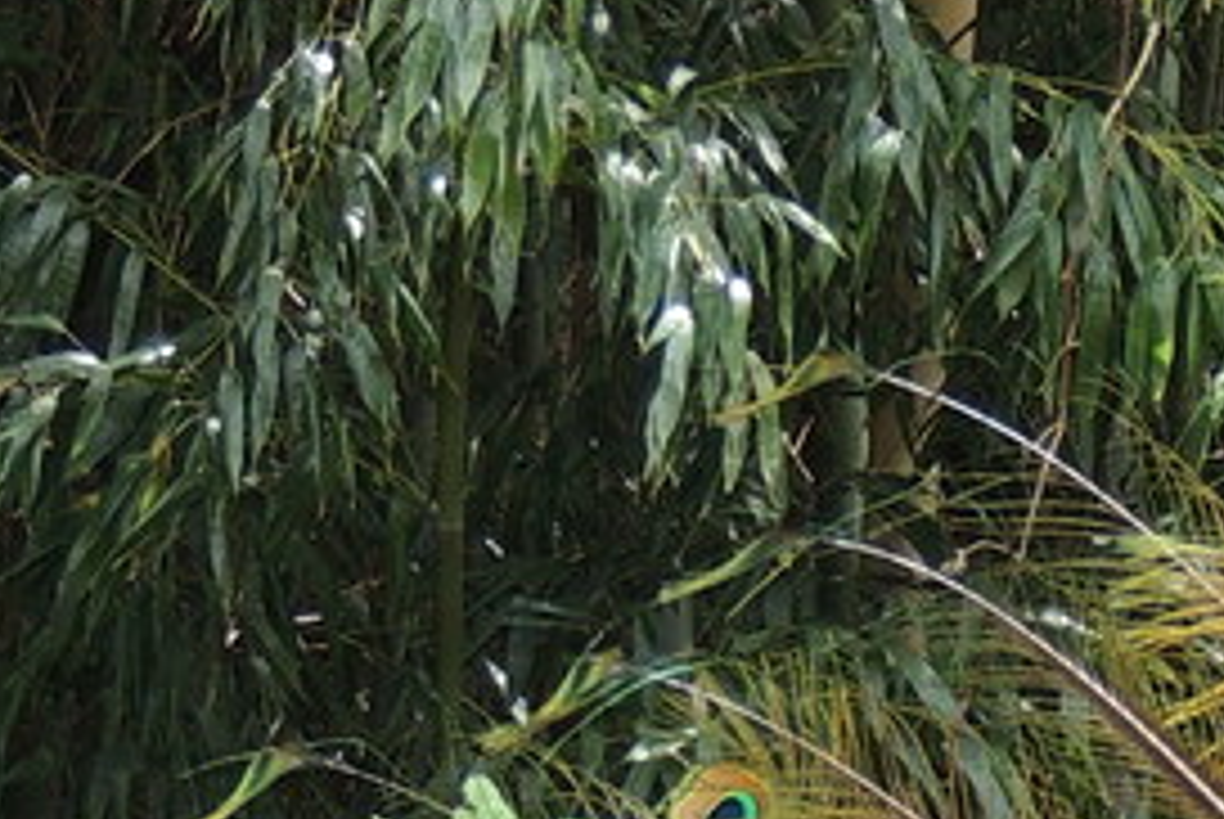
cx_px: 2133
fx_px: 17460
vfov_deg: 2.7
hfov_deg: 4.0
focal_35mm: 513
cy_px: 1912
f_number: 4.2
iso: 125
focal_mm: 18.7
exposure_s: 1/100
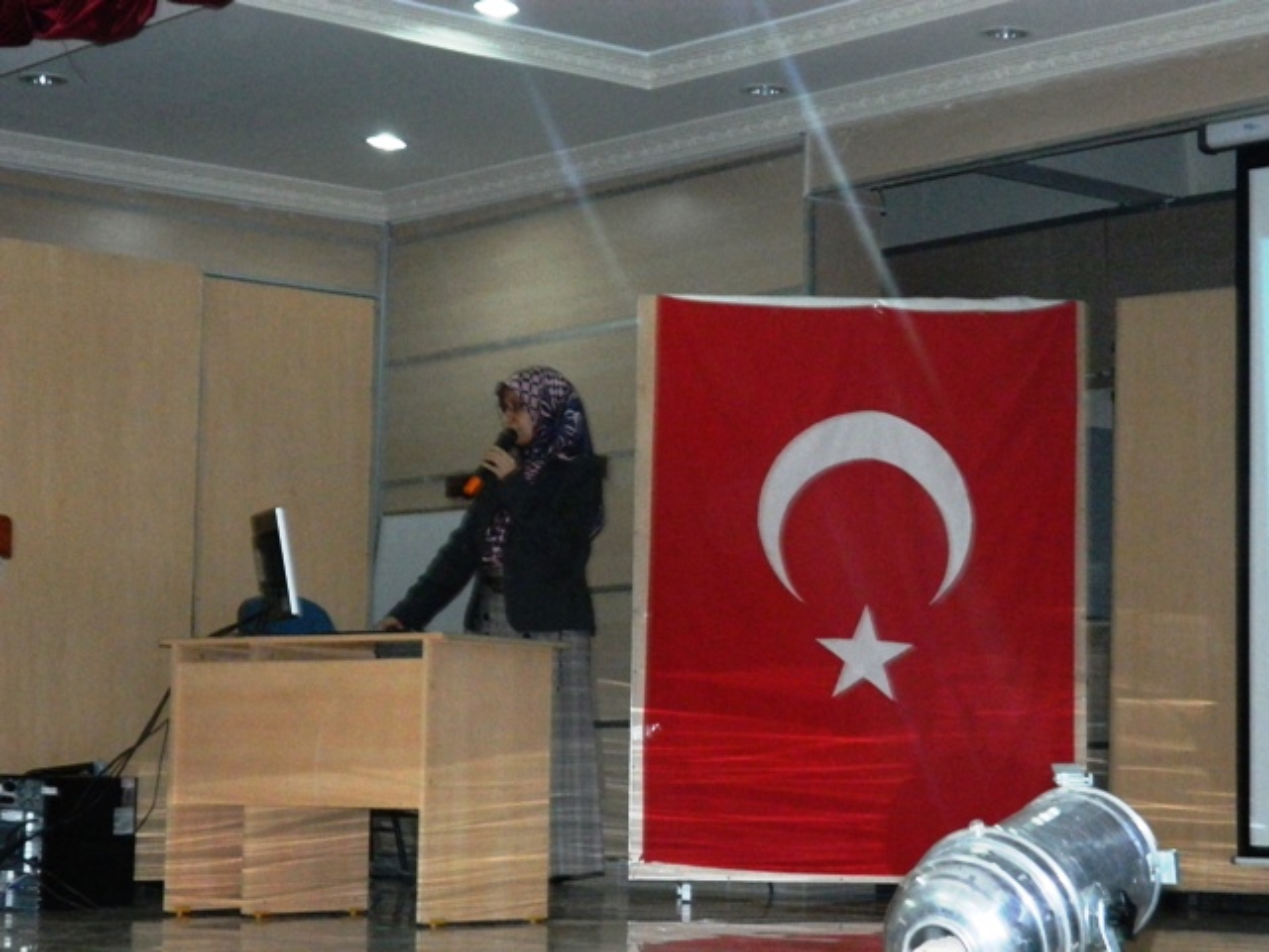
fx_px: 3079
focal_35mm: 84
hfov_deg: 23.3
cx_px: 634
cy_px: 476
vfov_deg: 17.6
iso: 800
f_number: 4.2
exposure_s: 1/50
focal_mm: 15.1
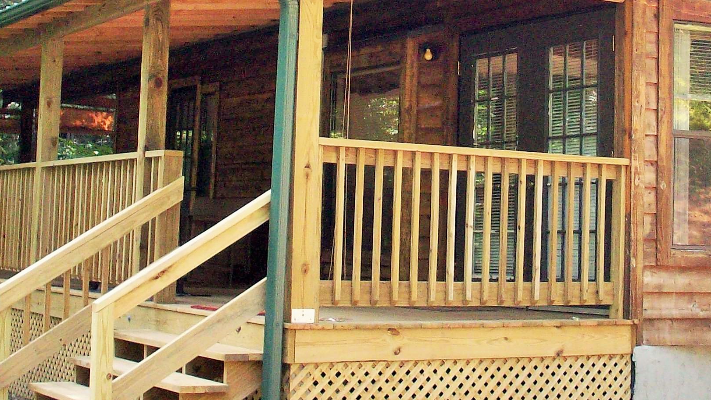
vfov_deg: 15.8
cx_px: 414
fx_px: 1433
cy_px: 75
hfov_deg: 27.8
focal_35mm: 76
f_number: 2.8
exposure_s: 1/125
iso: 200
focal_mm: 6.2
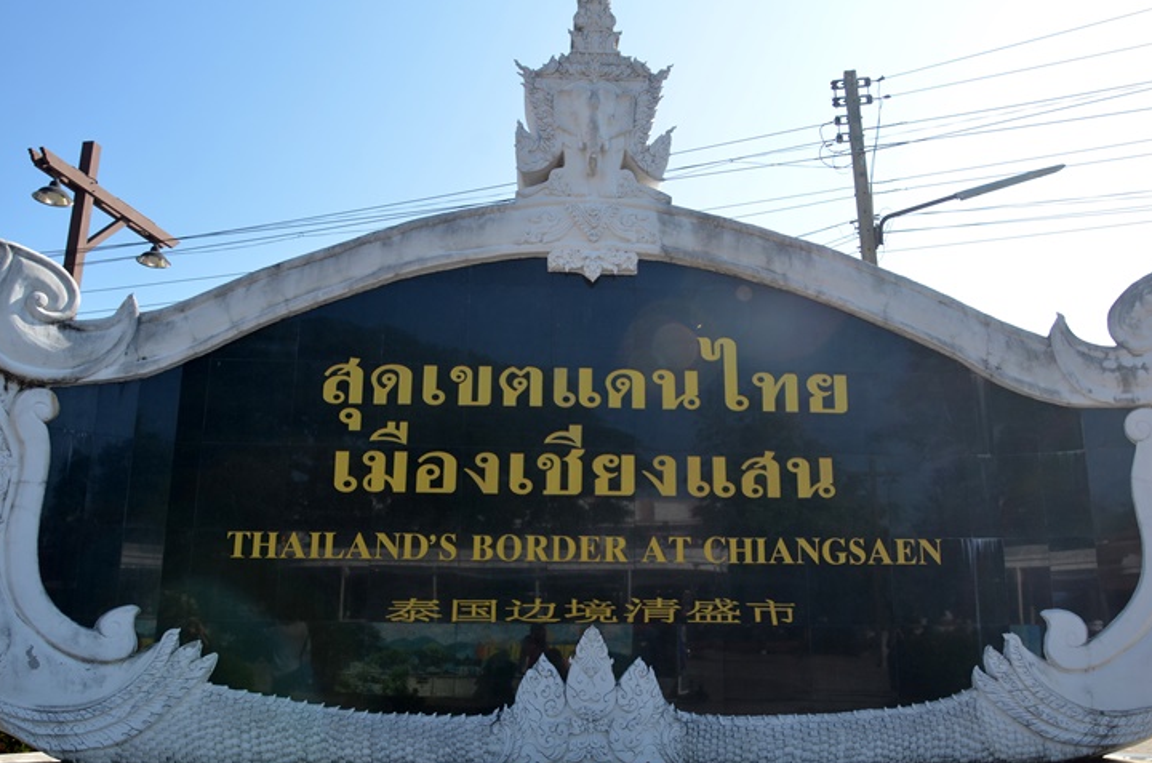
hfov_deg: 62.0
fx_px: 958
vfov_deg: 43.4
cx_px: 598
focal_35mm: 30
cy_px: 387
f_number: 7.1
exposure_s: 1/500
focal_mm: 18
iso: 200
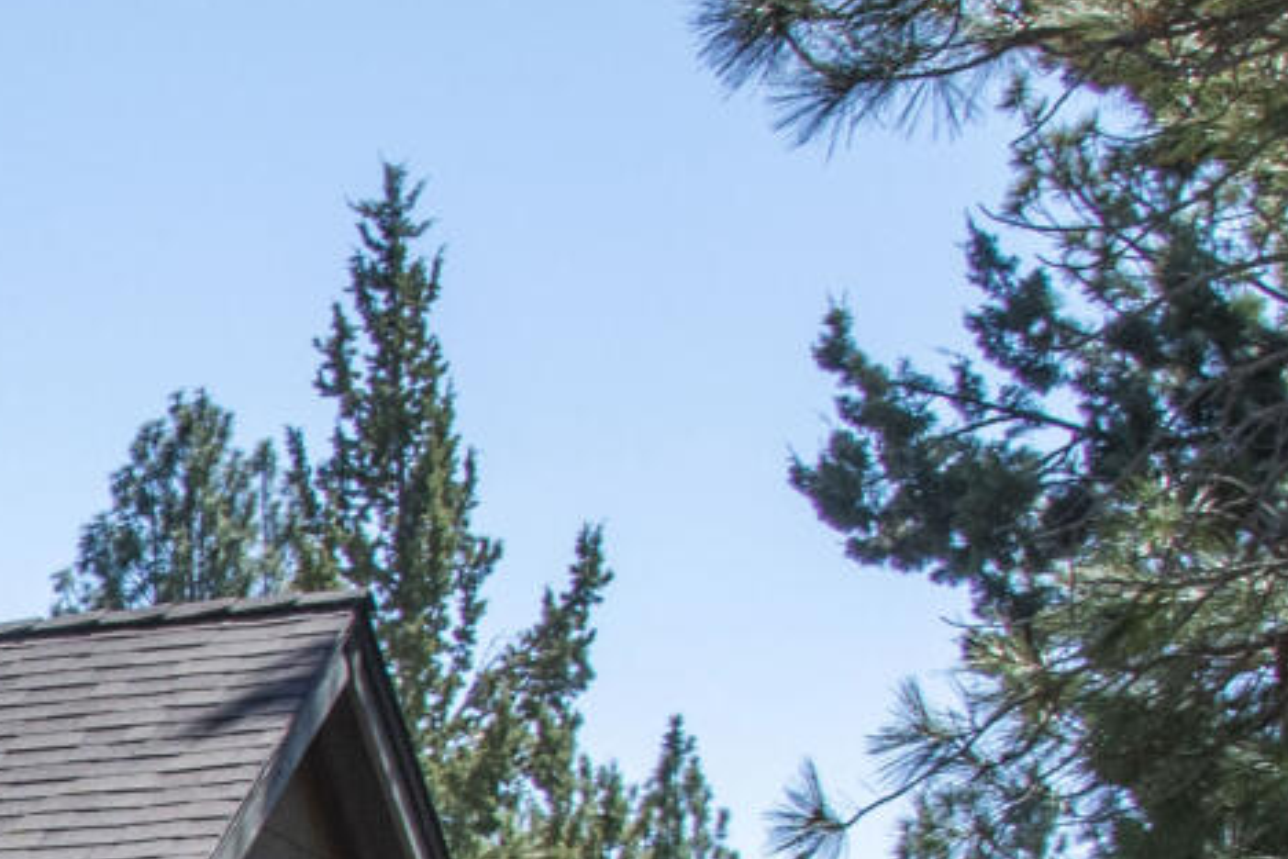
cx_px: -1770
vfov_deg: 8.6
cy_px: 1465
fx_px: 5509
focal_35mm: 154
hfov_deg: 11.2
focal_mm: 24
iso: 200
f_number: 11
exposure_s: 1/200
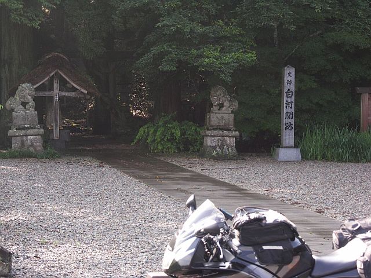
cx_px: 186
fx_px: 1093
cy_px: 139
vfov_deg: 14.5
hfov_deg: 19.3
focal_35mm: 102
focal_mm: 26.3
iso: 80
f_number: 3.5
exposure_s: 1/100
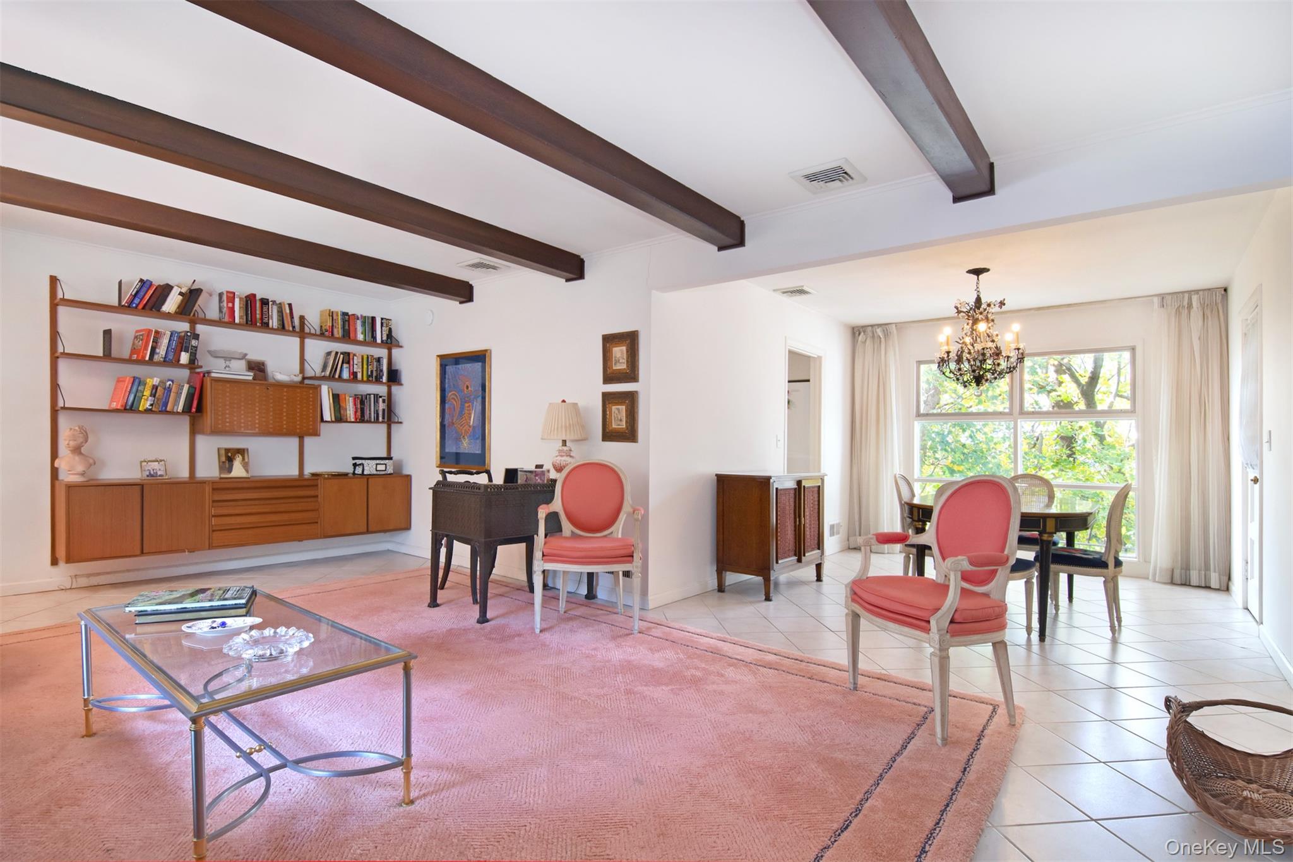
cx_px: 646
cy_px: 431
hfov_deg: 95.0
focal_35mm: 16
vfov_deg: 72.0
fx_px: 593
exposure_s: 1/30
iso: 640
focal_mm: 11
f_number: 11
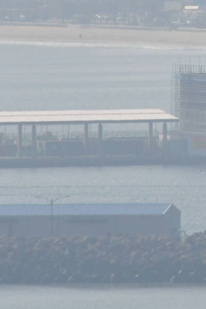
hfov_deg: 1.3
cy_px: -163
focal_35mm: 1068
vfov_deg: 1.9
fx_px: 9172
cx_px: 302
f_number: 18
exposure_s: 1/1000
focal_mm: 300
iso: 640
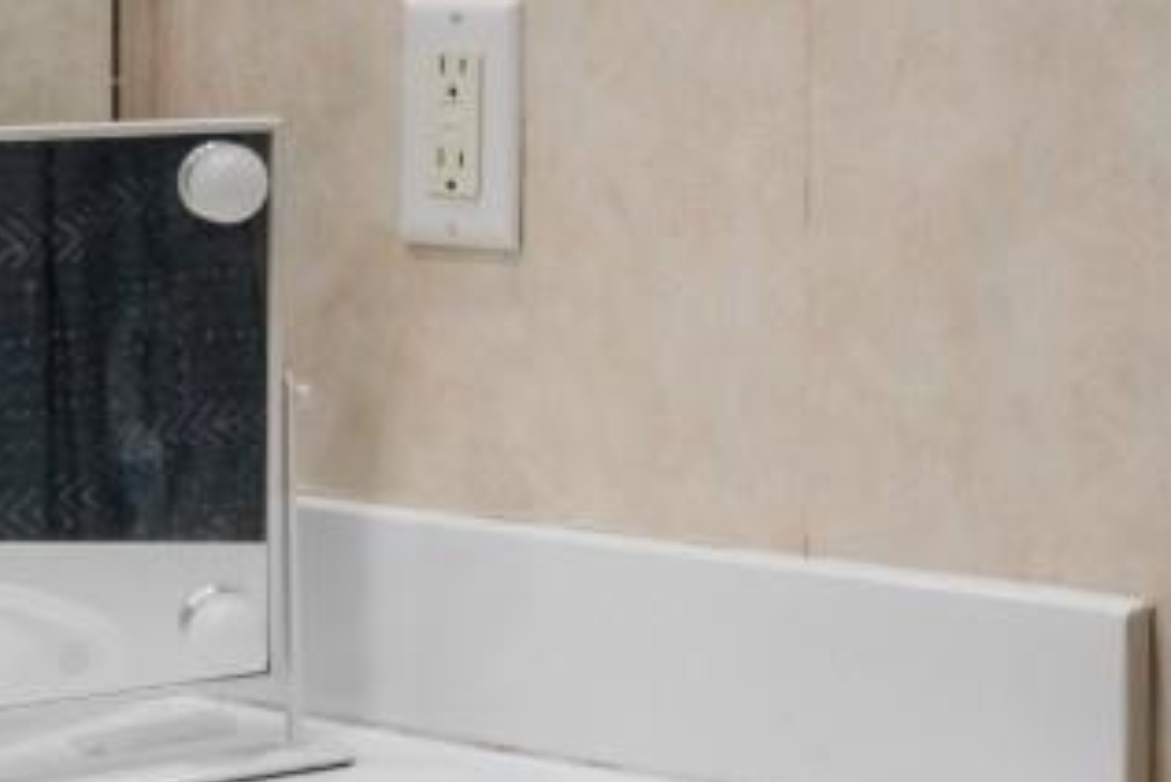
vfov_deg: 16.0
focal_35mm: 82
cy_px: -163
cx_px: 986
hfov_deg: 24.2
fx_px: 2668
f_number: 4.8
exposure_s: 1/13
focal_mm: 11
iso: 100
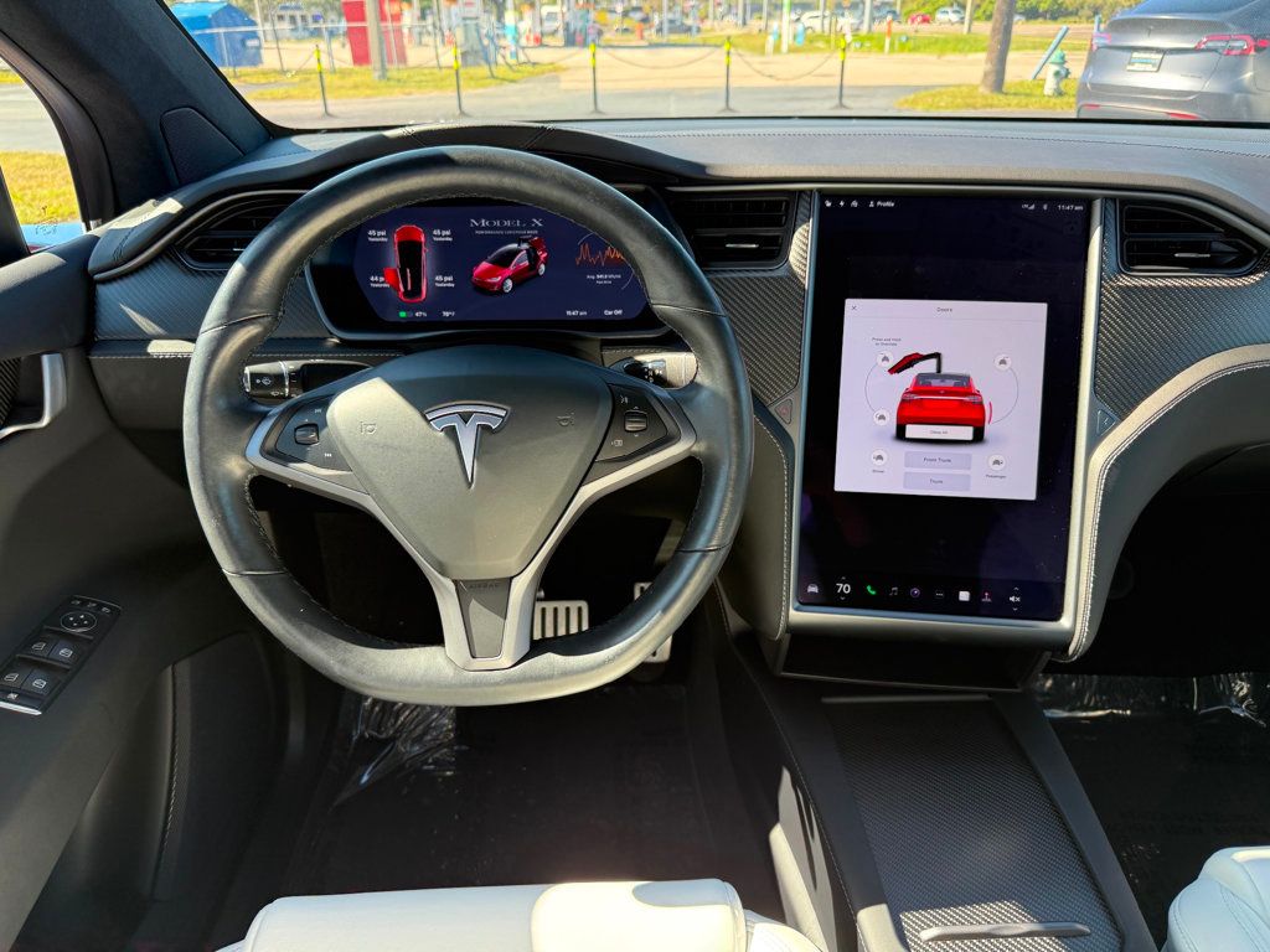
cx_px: 635
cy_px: 476
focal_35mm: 24
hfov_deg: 71.6
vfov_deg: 56.8
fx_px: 881
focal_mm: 6.76
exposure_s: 1/336
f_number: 1.78
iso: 100
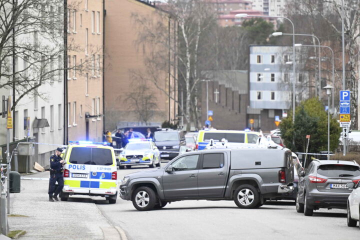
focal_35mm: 240
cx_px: 180
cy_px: 120
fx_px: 2400
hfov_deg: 8.6
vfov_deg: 5.7
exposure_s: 1/1000
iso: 2000
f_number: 4
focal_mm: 240
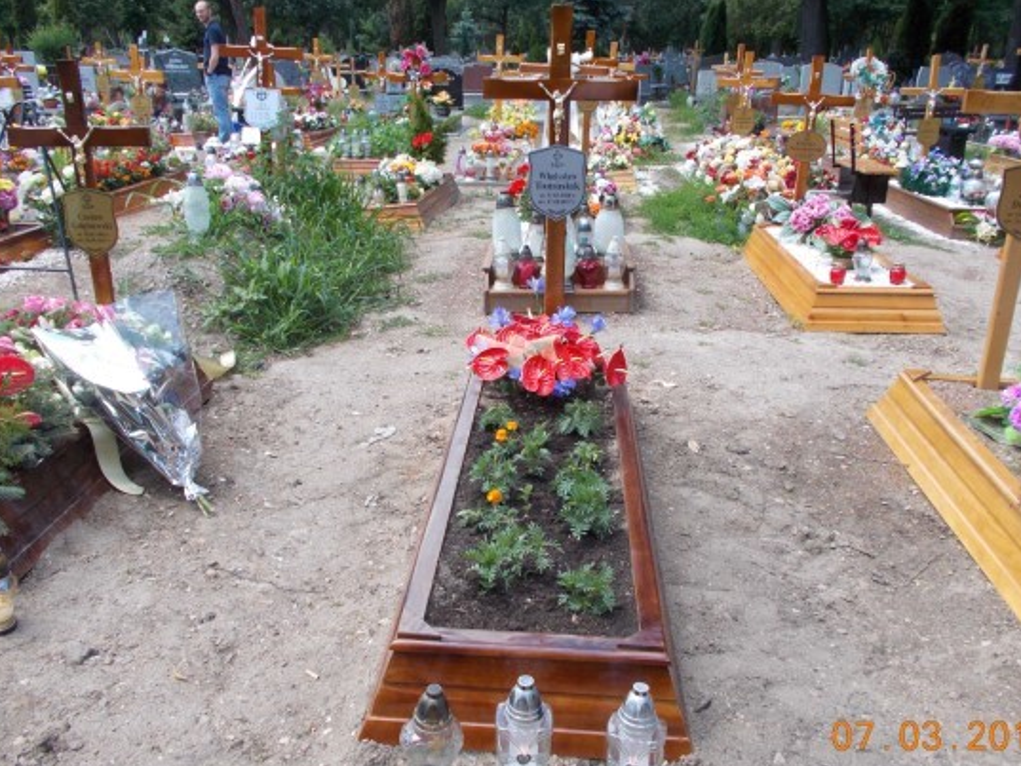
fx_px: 915
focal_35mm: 31
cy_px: 388
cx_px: 508
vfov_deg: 45.5
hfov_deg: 58.3
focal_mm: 4.6
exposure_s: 1/250
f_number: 3.2
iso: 80
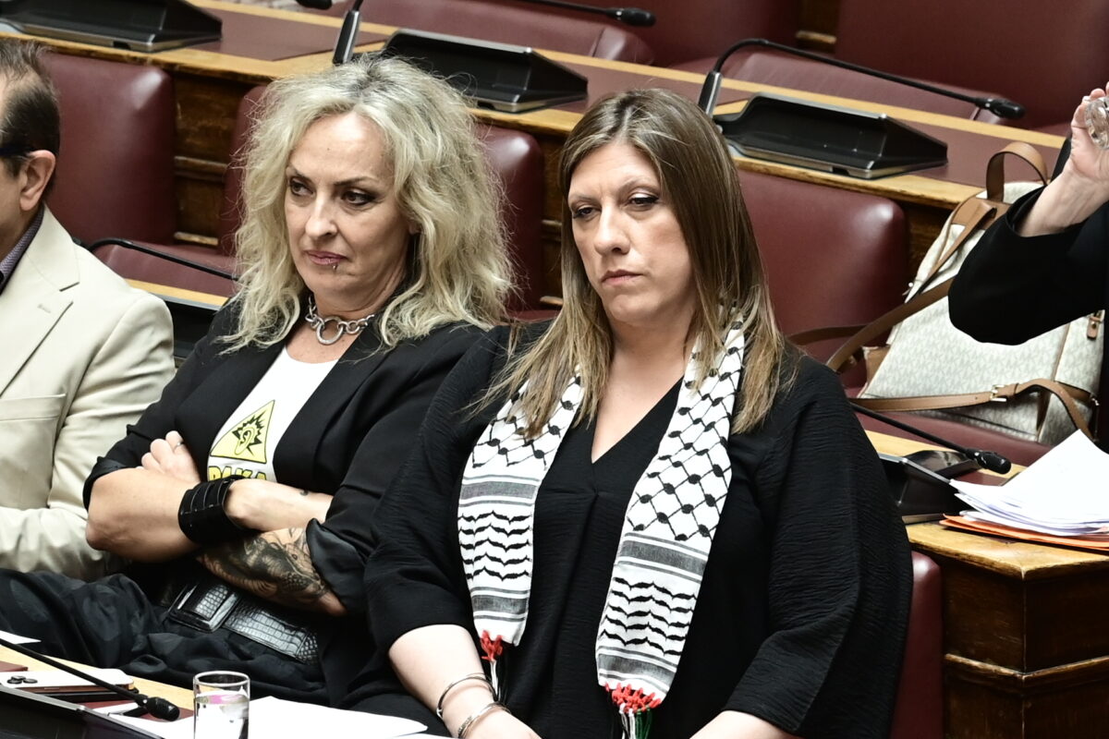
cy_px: 370
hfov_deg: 6.9
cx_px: 554
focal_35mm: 300
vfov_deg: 4.6
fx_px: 9241
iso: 800
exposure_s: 1/250
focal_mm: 200
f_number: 5
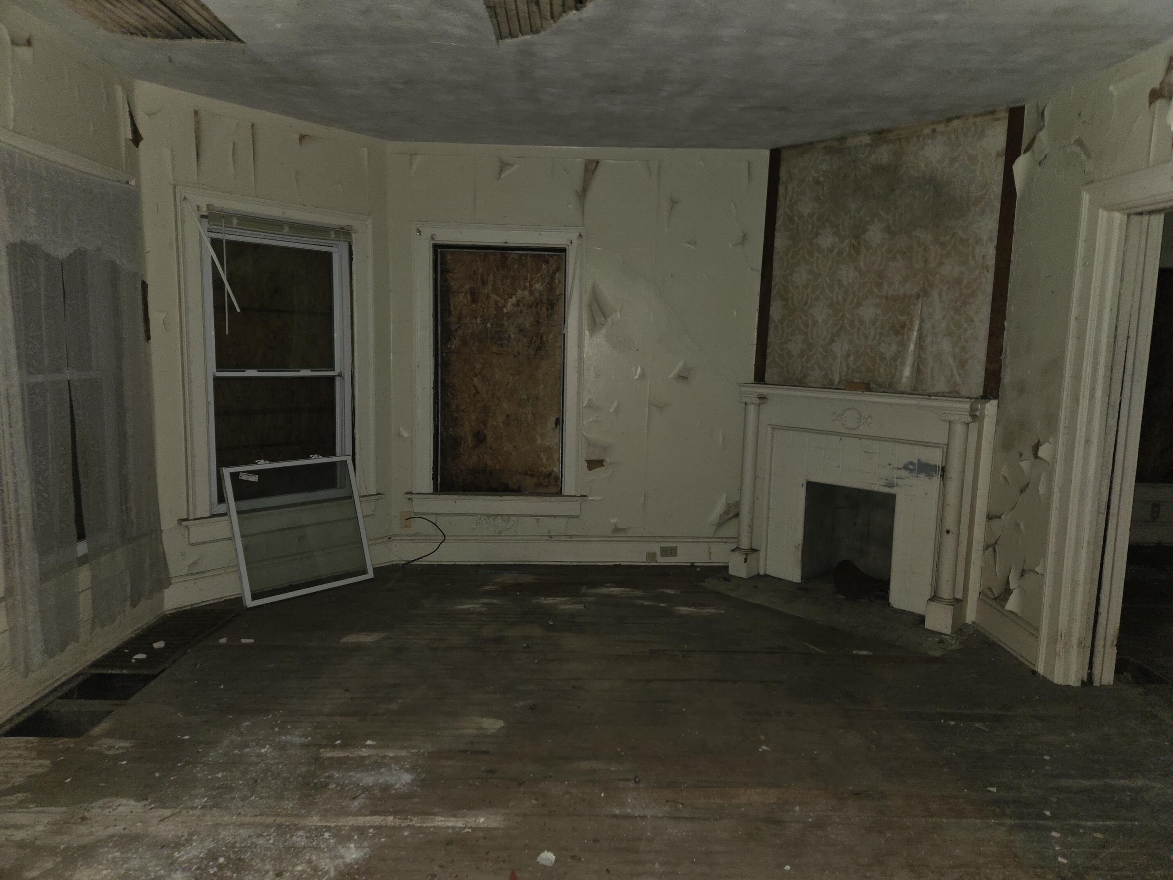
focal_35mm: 23
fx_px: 779
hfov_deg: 73.9
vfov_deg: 58.9
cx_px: 586
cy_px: 440
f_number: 1.8
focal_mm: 5.4
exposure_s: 1/12
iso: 250
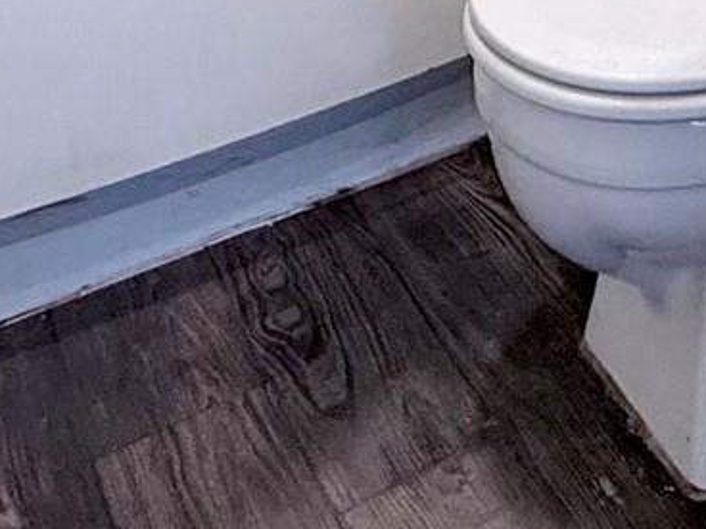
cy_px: -820
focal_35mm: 78
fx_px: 1591
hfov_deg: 23.2
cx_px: 810
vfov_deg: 13.0
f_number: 2.2
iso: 160
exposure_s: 1/120
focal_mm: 2.22
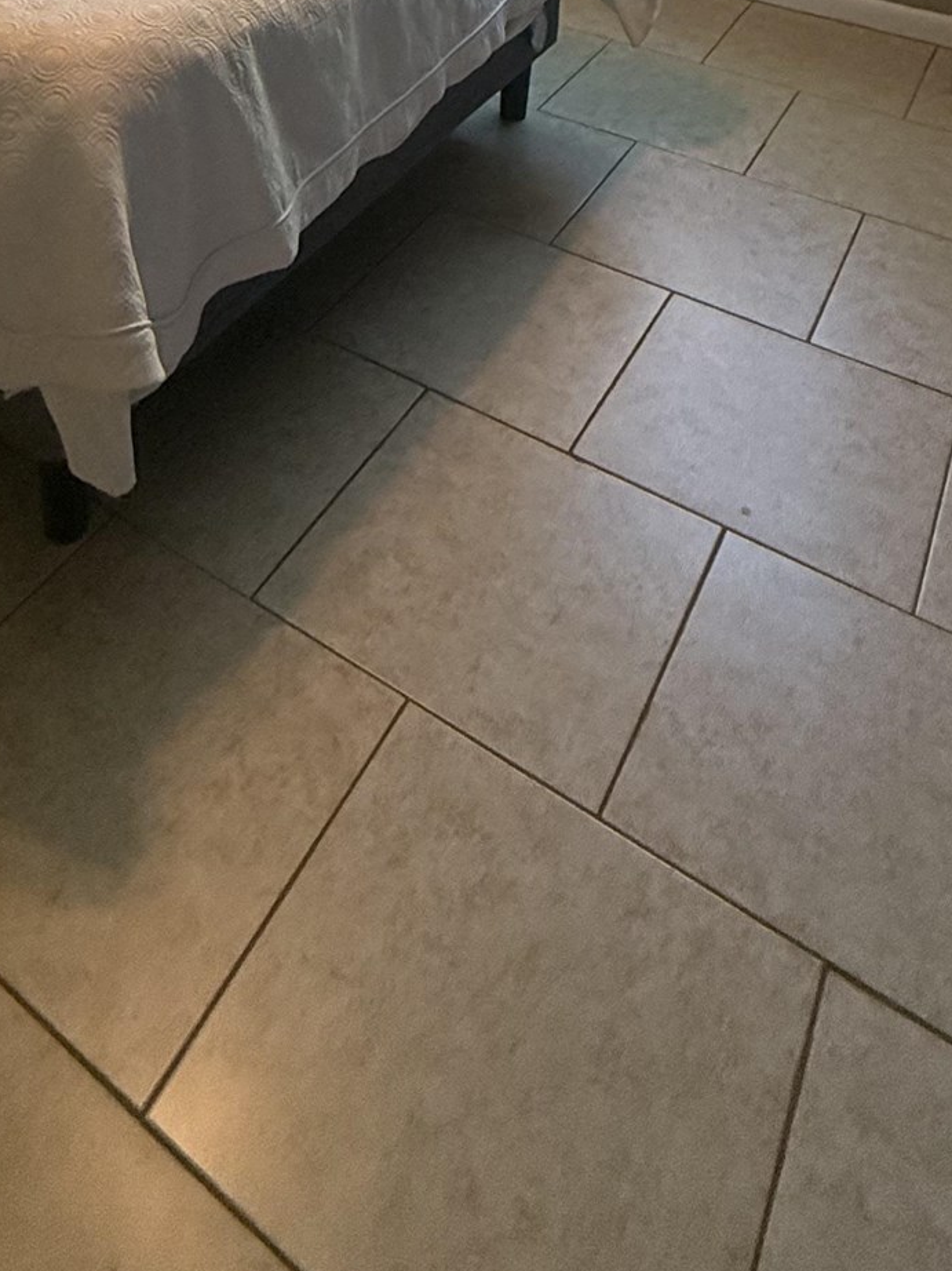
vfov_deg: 37.7
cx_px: 315
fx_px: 1284
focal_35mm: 35
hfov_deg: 40.2
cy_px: -296
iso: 200
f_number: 2.2
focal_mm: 2.22
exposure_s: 1/120
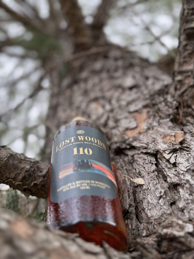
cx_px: 97
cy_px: 130
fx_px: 179
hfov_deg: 56.8
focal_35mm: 24
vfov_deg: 71.6
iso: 100
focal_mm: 6.76
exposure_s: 1/654
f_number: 1.78
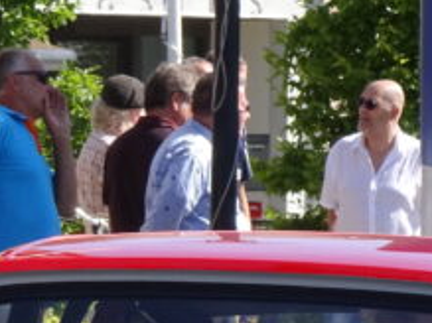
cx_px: 219
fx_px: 9292
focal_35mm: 745
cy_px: 439
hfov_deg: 2.7
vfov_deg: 2.0
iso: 125
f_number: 6.3
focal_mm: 36.24
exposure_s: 1/250
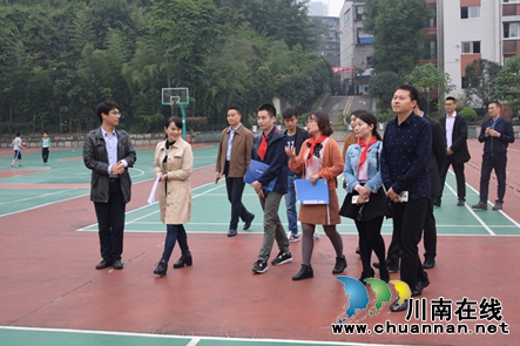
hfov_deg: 44.5
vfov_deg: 30.5
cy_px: 160
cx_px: 249
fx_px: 635
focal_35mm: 44
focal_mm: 26
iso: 100
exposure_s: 1/80
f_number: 4
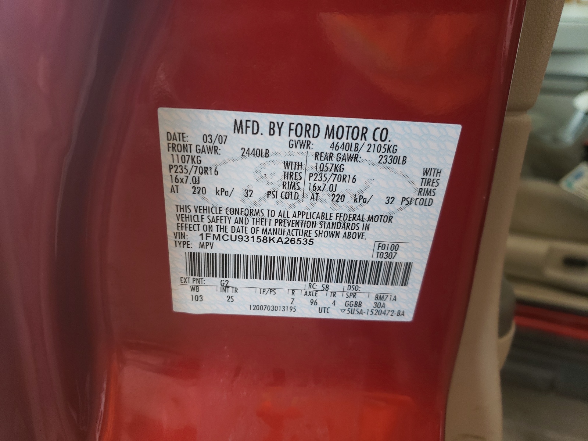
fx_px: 442
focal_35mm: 26
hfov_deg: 67.3
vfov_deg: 53.1
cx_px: 294
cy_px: 220
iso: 82
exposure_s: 1/60.2
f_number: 1.5
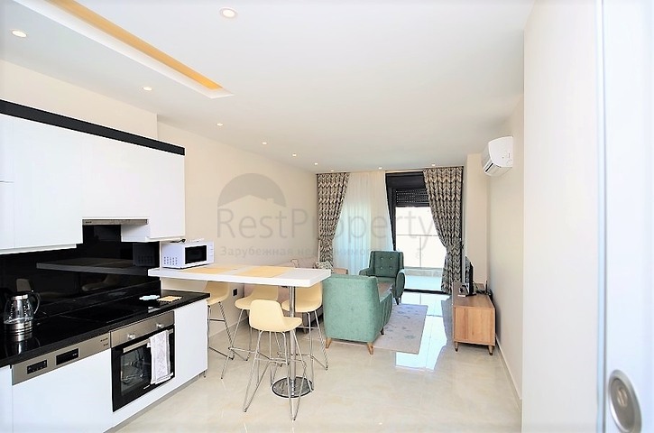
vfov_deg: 67.1
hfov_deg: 90.1
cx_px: 327
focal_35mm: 18
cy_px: 216
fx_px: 326
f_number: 4
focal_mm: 12
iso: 100
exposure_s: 1/60
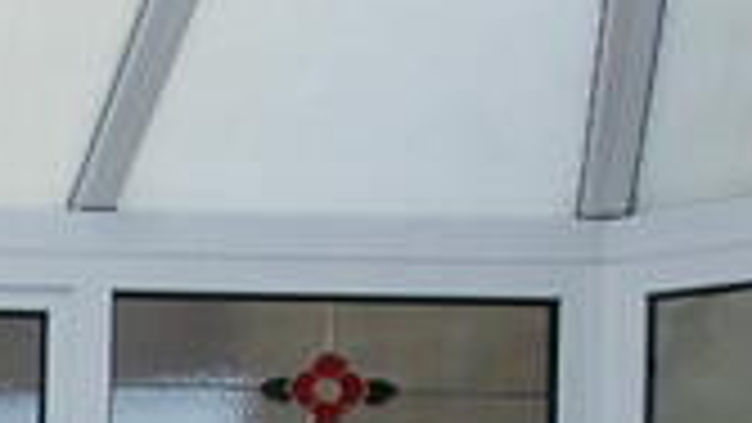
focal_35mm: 96
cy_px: 754
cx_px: -531
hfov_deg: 18.3
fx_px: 1915
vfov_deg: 11.7
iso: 400
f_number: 5.6
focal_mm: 10
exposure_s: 1/125
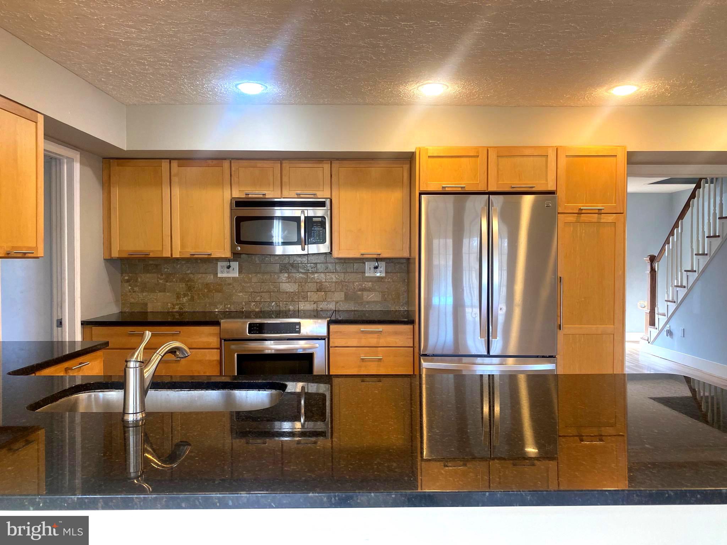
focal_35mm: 26
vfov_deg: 53.1
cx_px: 364
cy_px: 272
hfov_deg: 67.3
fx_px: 546
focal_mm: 4.25
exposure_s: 1/60
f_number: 1.8
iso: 80
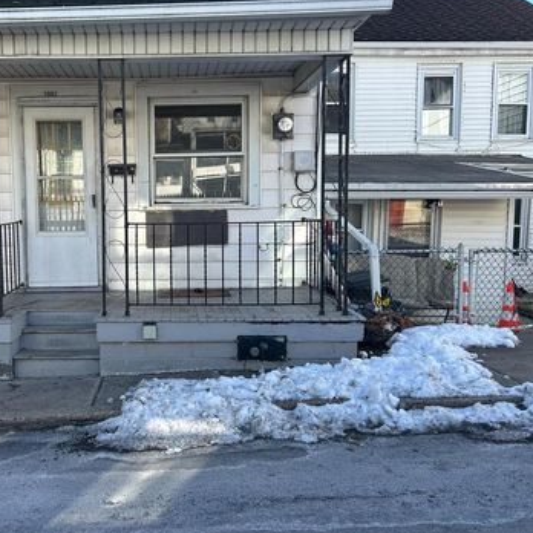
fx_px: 575
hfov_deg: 48.6
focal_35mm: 33
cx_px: 162
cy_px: 255
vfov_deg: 49.7
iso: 50
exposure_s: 1/1089
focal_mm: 5.7
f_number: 1.5
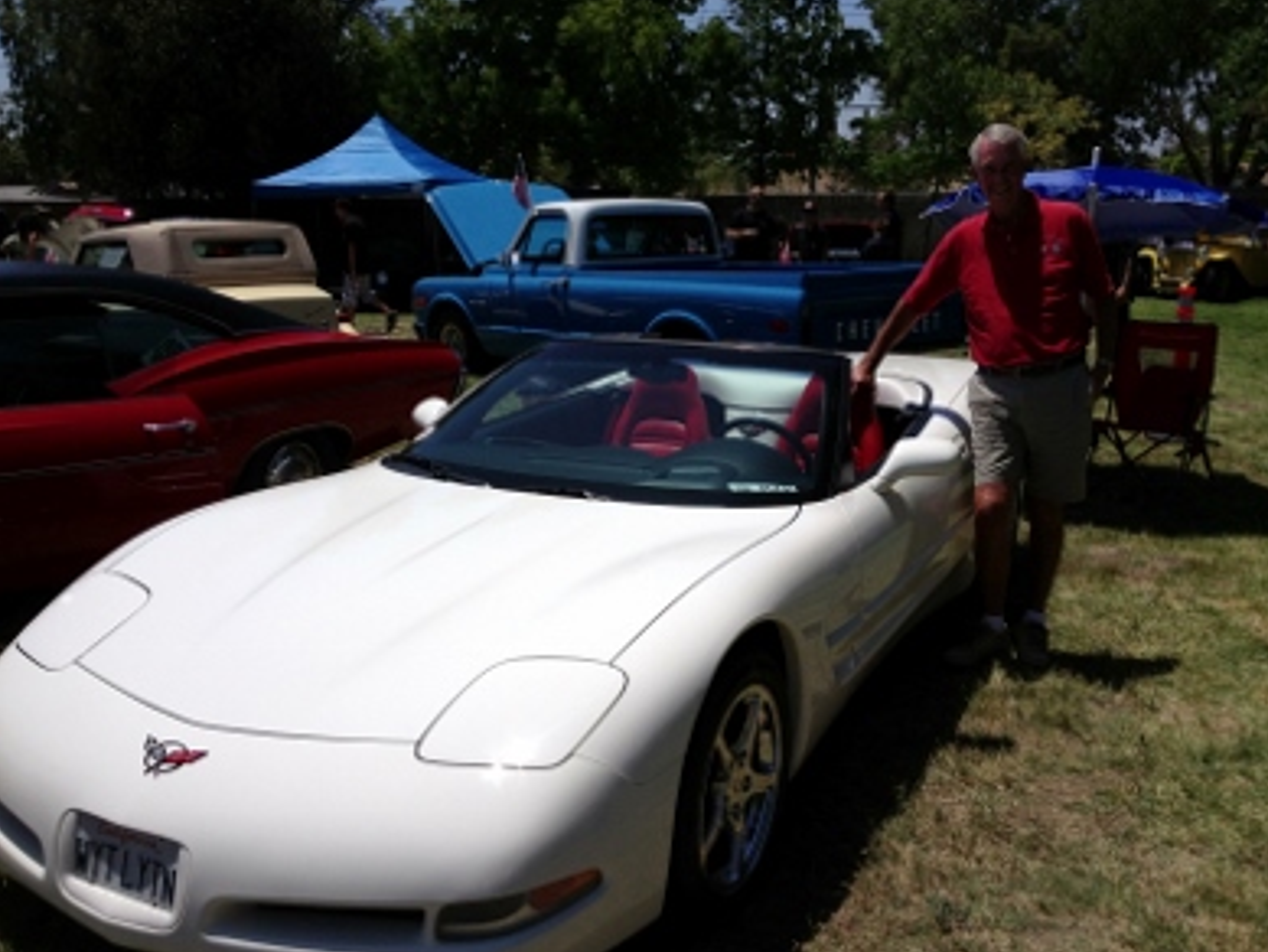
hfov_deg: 51.3
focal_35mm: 36
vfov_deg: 39.7
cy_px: 483
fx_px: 1319
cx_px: 649
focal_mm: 4.28
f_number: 2.4
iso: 50
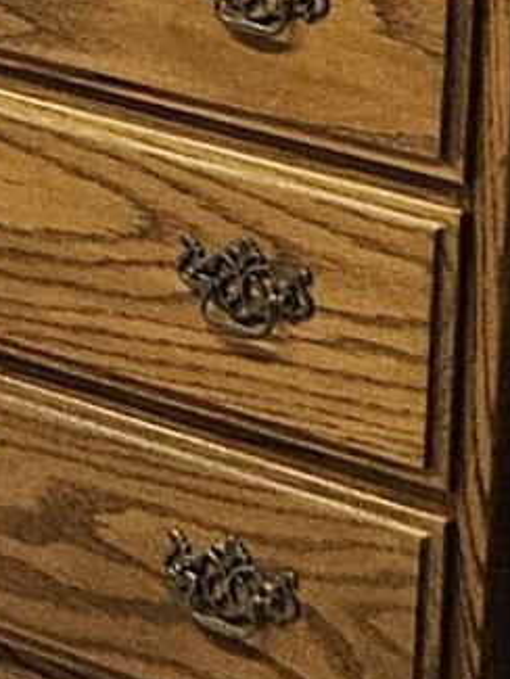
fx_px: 4162
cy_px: -604
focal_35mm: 212
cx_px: -569
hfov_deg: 6.7
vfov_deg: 8.9
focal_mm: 5.4
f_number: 1.8
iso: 500
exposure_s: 1/120
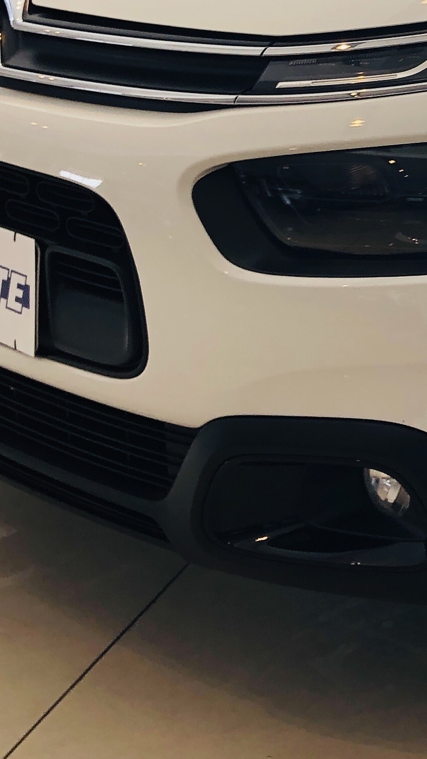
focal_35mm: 82
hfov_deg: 14.0
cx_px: 610
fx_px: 1650
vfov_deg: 25.5
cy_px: 164
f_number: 1.8
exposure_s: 1/120
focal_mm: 3.99
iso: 25
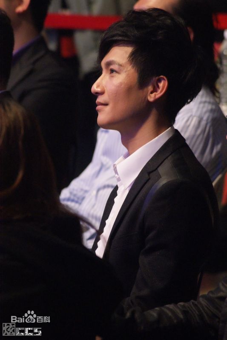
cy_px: 170
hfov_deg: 4.6
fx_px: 2839
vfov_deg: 6.9
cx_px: 114
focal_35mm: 300
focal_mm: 200
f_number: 5.6
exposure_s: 1/60
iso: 1600
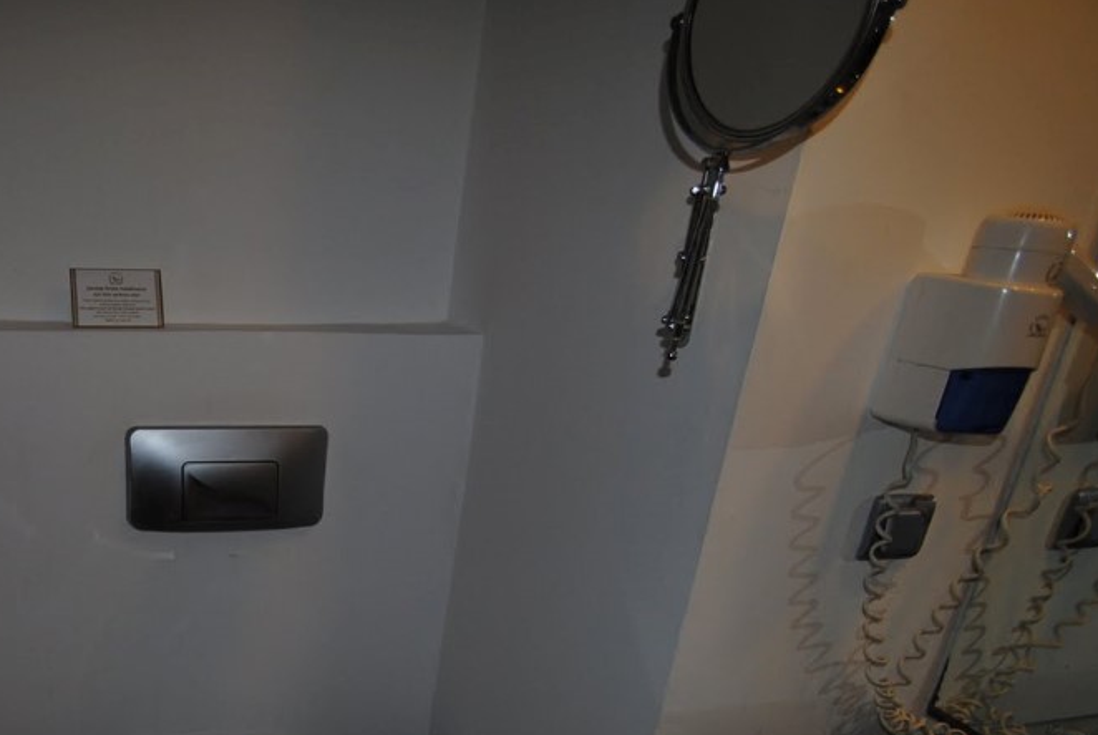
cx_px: 265
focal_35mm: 26
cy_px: 548
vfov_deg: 47.9
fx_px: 794
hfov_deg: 64.8
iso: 200
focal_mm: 10
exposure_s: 1/60
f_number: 3.5
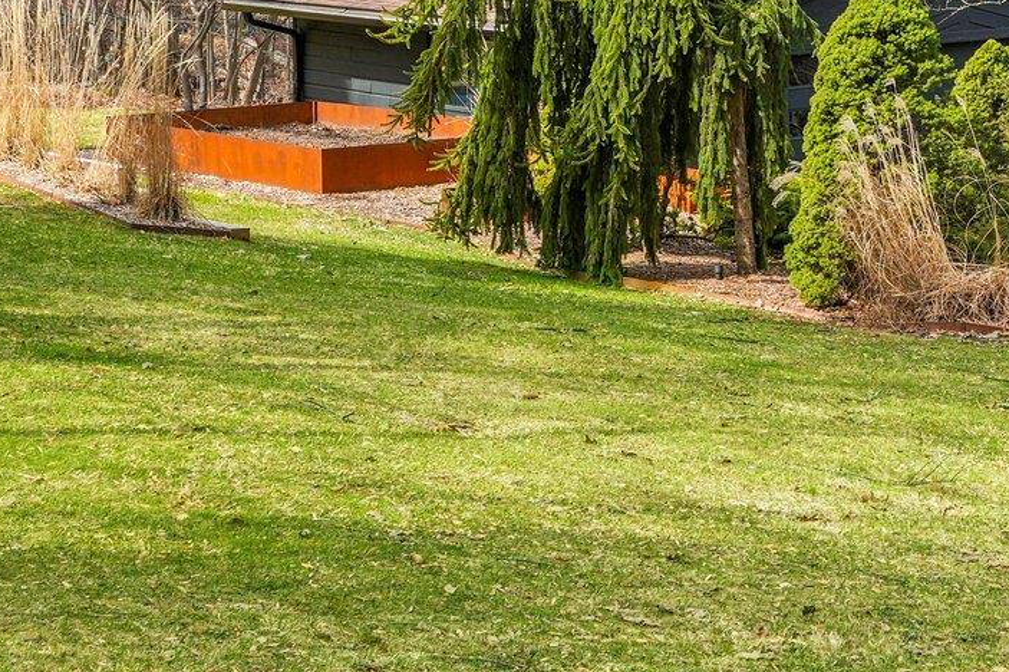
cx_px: 1246
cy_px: -129
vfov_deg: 13.1
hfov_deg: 18.8
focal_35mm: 102
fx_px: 2857
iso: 100
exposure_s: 1/125
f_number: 8
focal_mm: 35
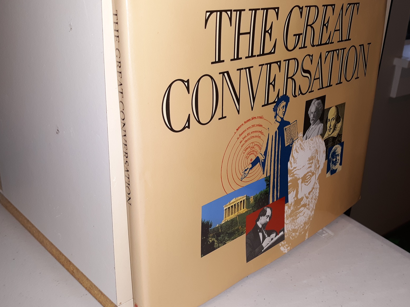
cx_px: 251
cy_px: 157
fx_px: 438
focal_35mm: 37
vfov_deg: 38.7
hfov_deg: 49.8
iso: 40
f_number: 1.7
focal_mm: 3.7
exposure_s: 1/60
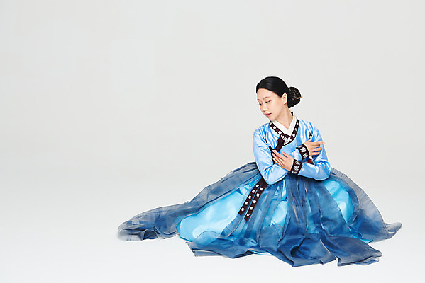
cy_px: 142
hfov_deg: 28.8
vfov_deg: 19.5
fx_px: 827
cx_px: 212
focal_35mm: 70
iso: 100
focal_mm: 70
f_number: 11
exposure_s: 1/125
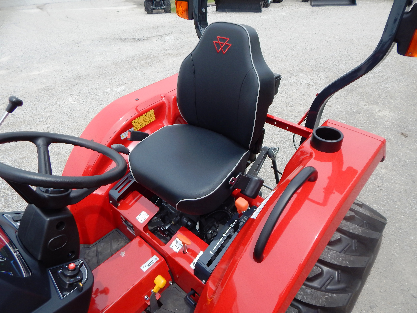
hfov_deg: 76.4
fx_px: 265
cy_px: 156
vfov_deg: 61.1
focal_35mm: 22
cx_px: 208
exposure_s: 1/1000
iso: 125
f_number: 3
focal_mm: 4
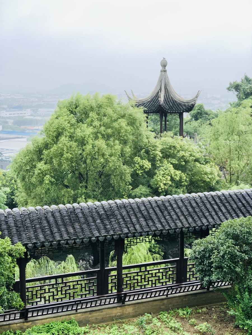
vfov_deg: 33.8
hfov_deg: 25.7
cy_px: 168
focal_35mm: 57
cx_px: 126
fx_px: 553
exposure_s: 1/121
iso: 20
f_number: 2.8
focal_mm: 6.6
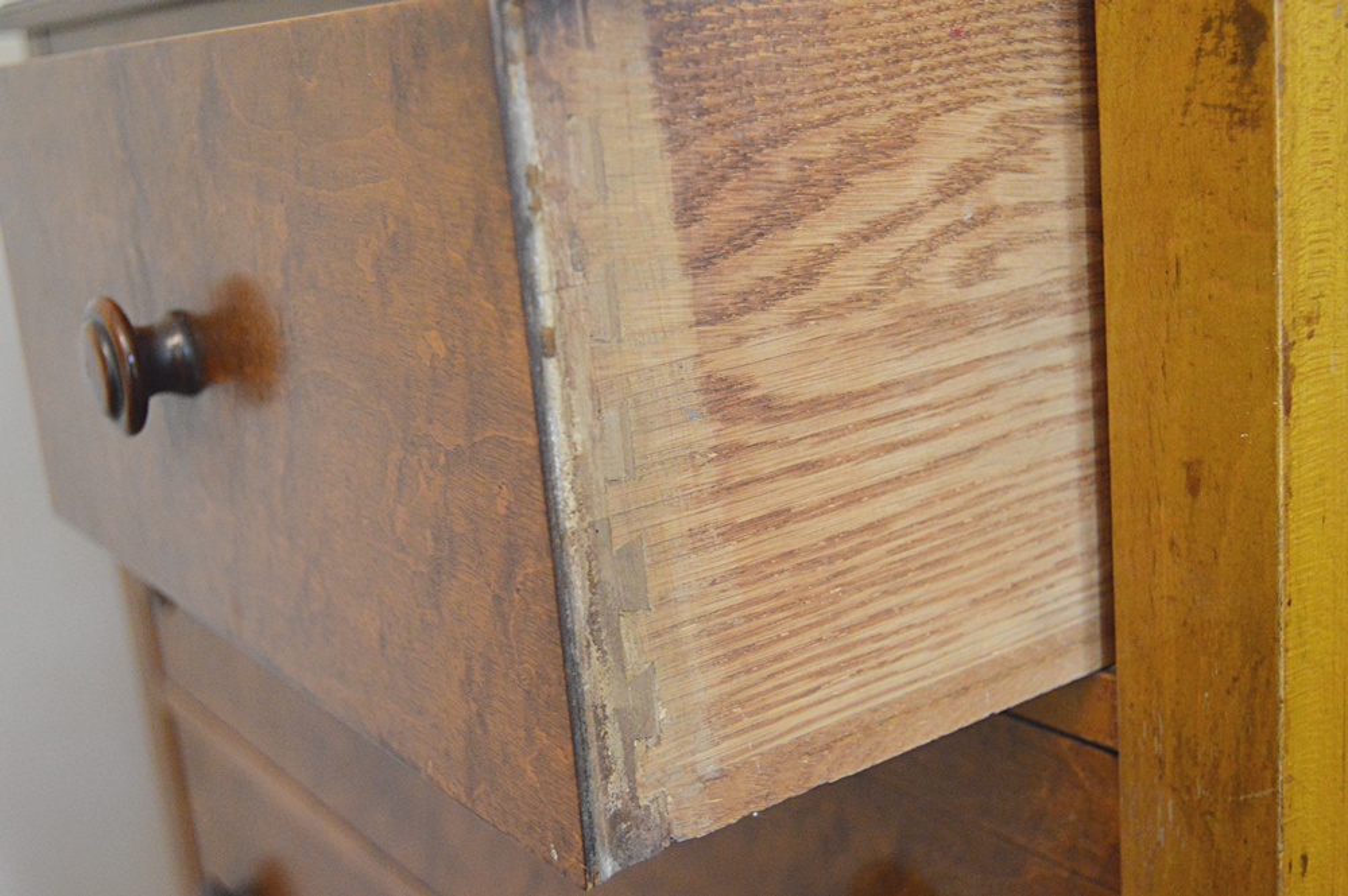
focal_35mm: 45
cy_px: 448
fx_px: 1684
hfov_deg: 43.6
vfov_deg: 29.8
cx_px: 674
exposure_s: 1/60
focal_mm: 30
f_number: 4.2
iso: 3200
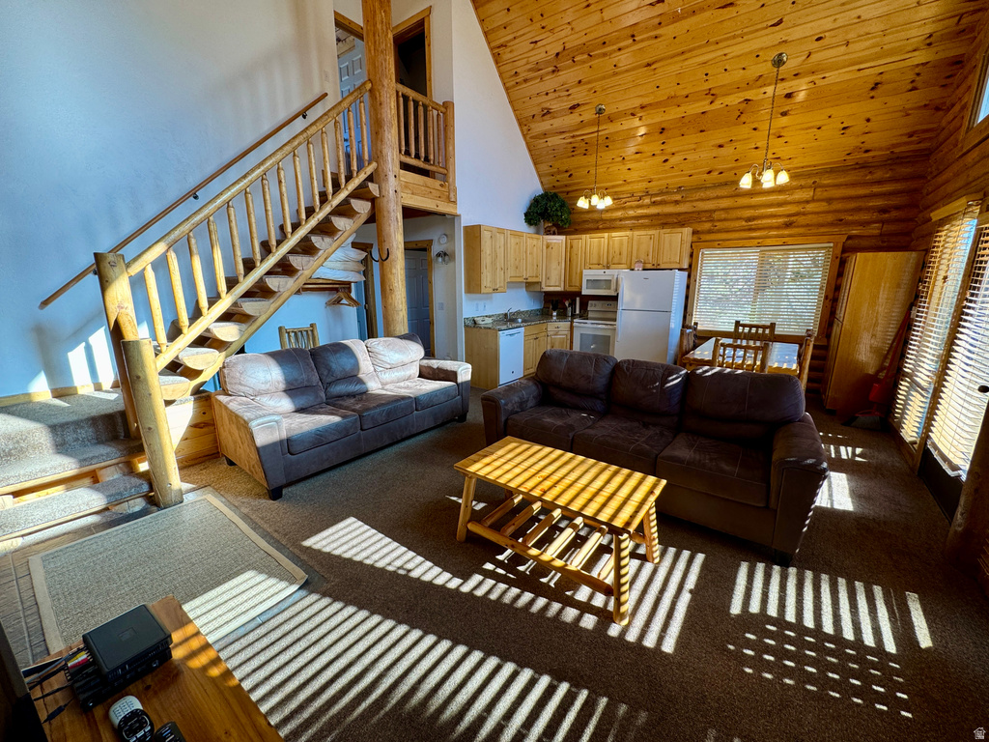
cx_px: 494
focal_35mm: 14
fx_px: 400
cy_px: 371
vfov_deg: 85.7
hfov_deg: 102.1
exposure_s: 1/120
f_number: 2.2
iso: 80
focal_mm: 2.22
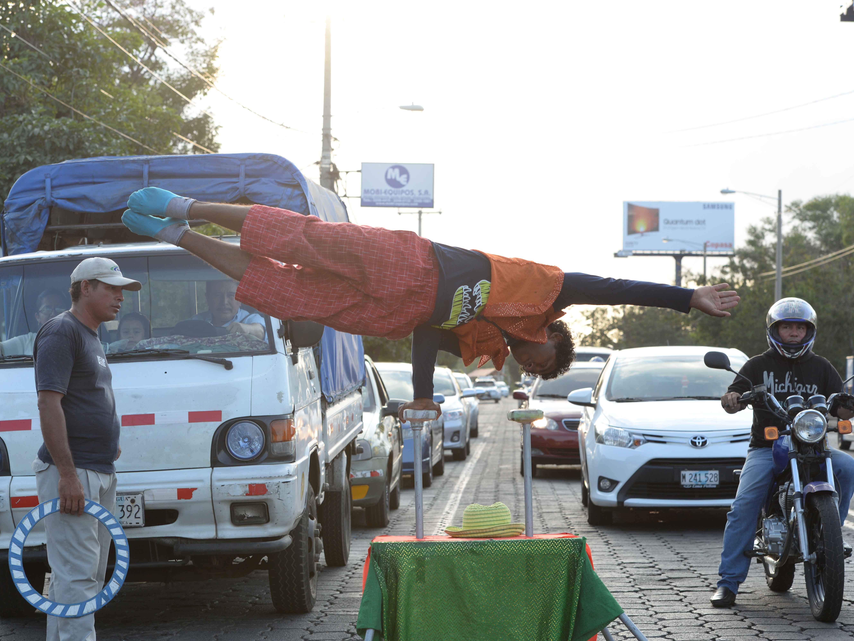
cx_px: 380
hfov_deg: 25.6
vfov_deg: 19.4
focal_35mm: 76
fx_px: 1875
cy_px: 322
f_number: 6.3
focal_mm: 70
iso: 400
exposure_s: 1/320
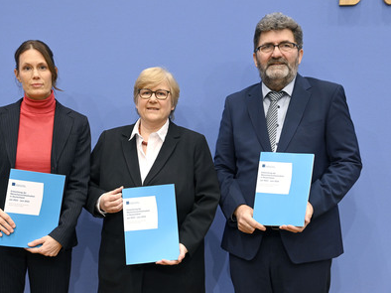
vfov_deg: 26.5
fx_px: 621
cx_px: 171
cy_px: 148
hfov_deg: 34.9
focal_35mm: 55
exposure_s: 1/320
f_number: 5.6
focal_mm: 50
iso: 5000
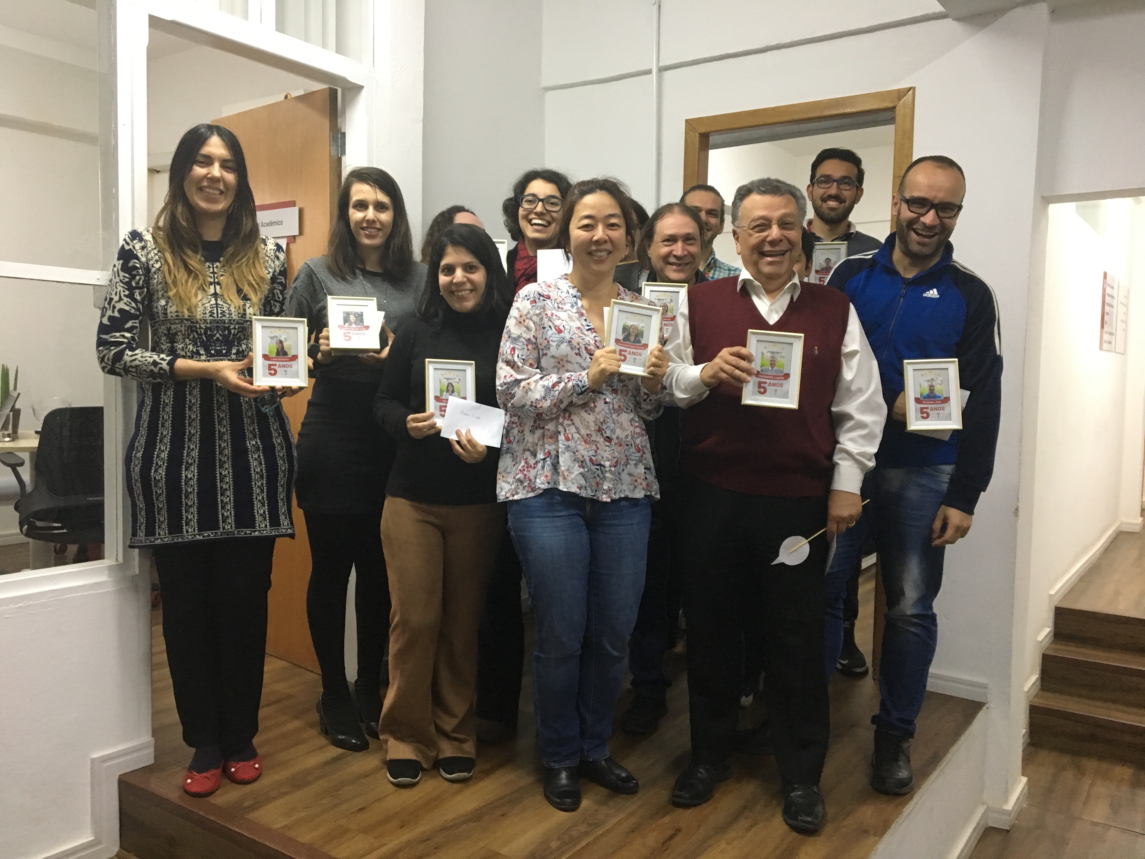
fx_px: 959
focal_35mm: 29
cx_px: 572
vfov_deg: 48.2
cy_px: 430
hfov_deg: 61.7
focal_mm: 4.15
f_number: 2.2
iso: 160
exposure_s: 1/30
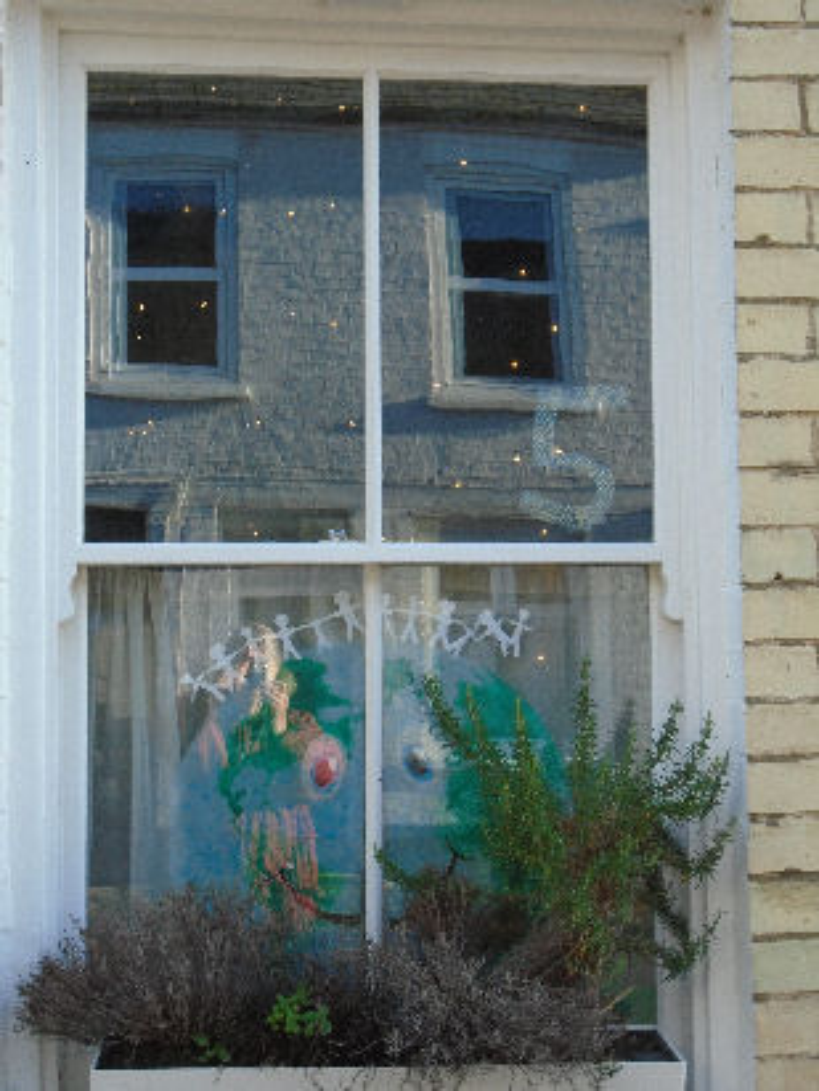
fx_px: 1830
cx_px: 410
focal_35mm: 58
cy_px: 546
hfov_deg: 25.2
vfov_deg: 33.2
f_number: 4.9
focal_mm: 10.2
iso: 250
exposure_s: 1/200
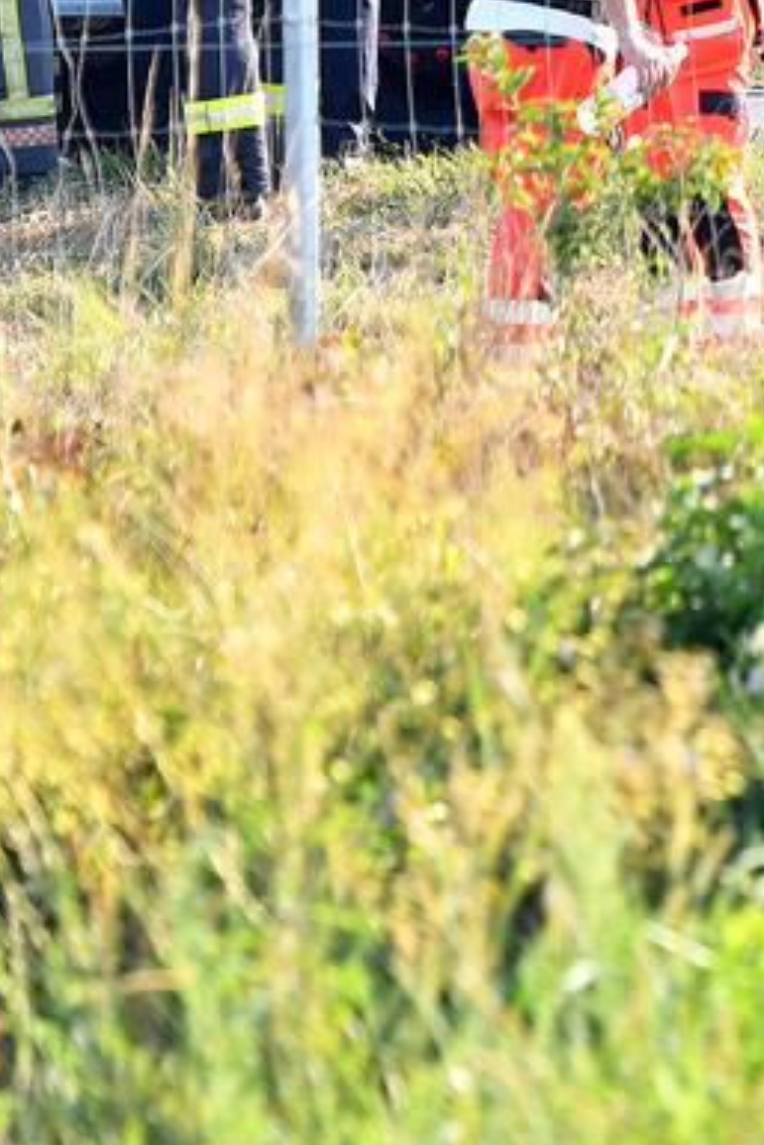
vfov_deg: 3.0
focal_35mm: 686
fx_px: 21816
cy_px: -375
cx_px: 1005
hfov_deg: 2.0
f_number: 5
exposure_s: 1/800
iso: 320
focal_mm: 165
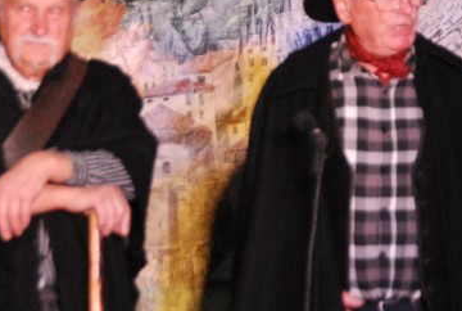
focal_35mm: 305
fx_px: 3924
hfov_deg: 6.7
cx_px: 315
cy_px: 19
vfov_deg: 4.5
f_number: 5.3
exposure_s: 1/50
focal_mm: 82
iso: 1600
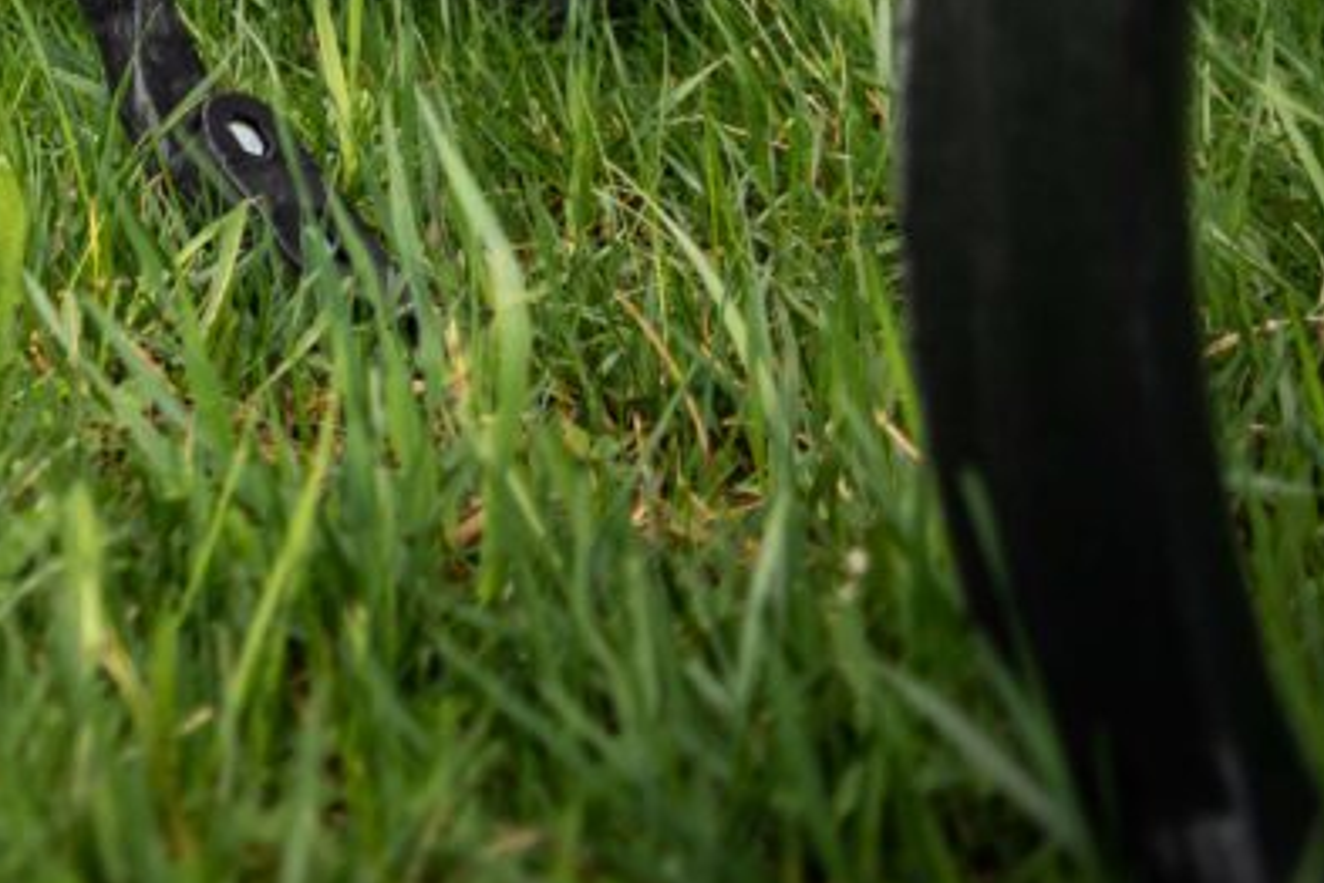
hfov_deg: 21.0
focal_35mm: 88
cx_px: -408
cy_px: -667
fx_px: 3236
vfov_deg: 13.9
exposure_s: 1/1000
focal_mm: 24
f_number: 3.5
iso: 320
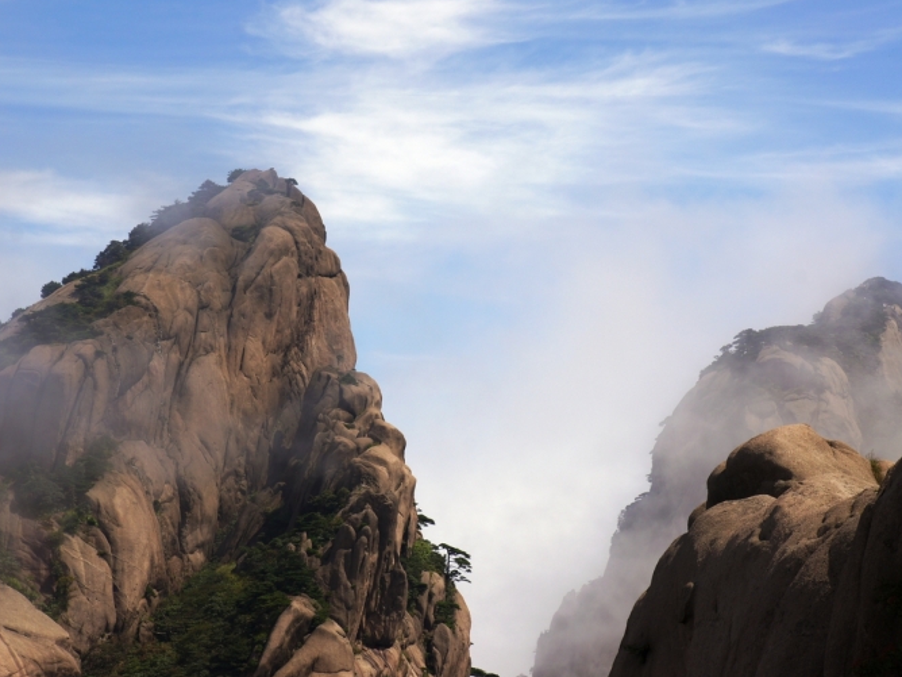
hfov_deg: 21.2
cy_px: 336
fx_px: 2412
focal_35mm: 93
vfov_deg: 16.0
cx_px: 496
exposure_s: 1/400
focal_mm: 55
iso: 200
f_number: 11
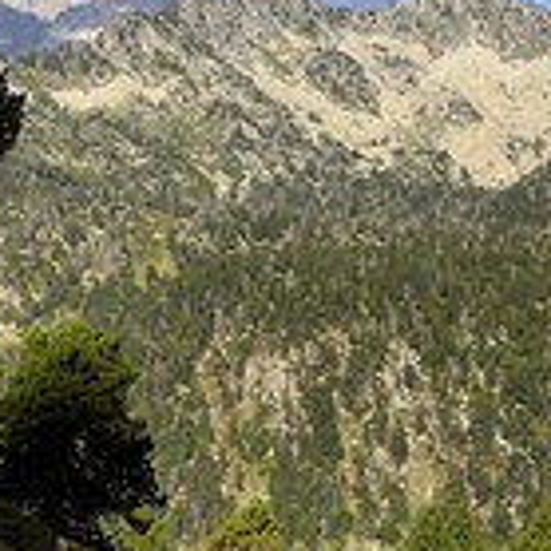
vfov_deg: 13.0
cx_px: 147
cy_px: 178
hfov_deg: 13.0
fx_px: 2413
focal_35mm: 134
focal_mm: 52
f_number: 9
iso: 200
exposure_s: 1/500
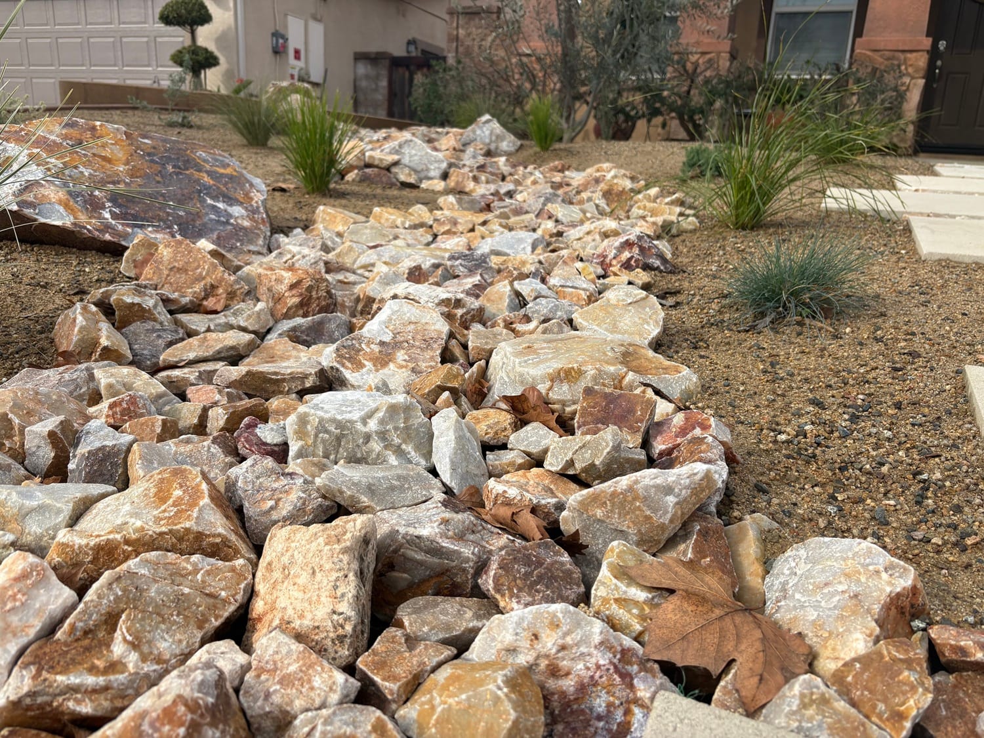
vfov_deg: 53.1
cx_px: 492
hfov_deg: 67.3
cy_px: 369
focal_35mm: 26
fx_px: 739
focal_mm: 5.96
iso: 50
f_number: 1.6
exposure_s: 1/1901
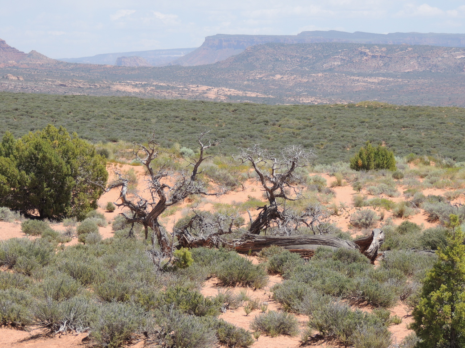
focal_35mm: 145
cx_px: 232
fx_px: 1948
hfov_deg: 13.6
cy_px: 174
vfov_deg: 10.2
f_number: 4.4
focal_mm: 25.8
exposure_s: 1/500
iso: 100
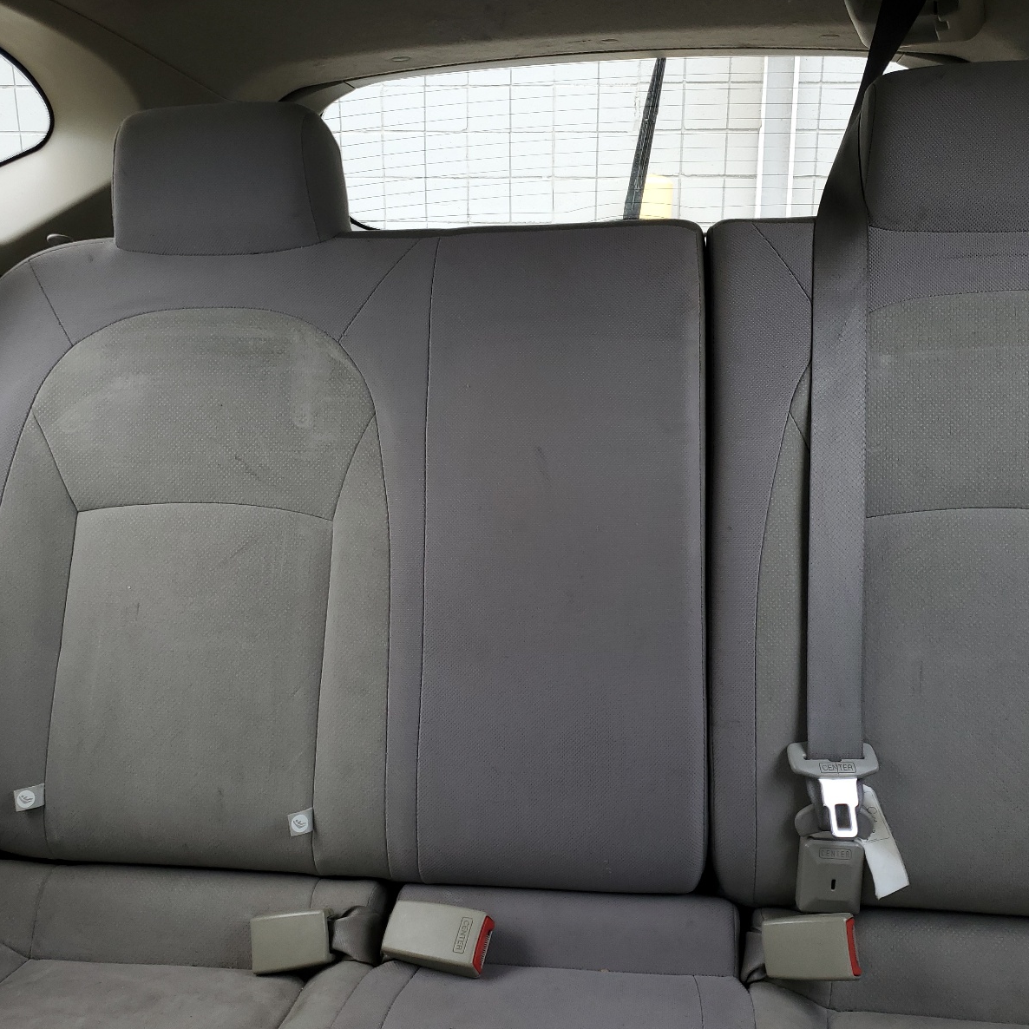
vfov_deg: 52.5
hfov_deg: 52.5
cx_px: 526
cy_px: 512
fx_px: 1043
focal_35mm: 31
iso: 50
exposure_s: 1/256
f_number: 1.5
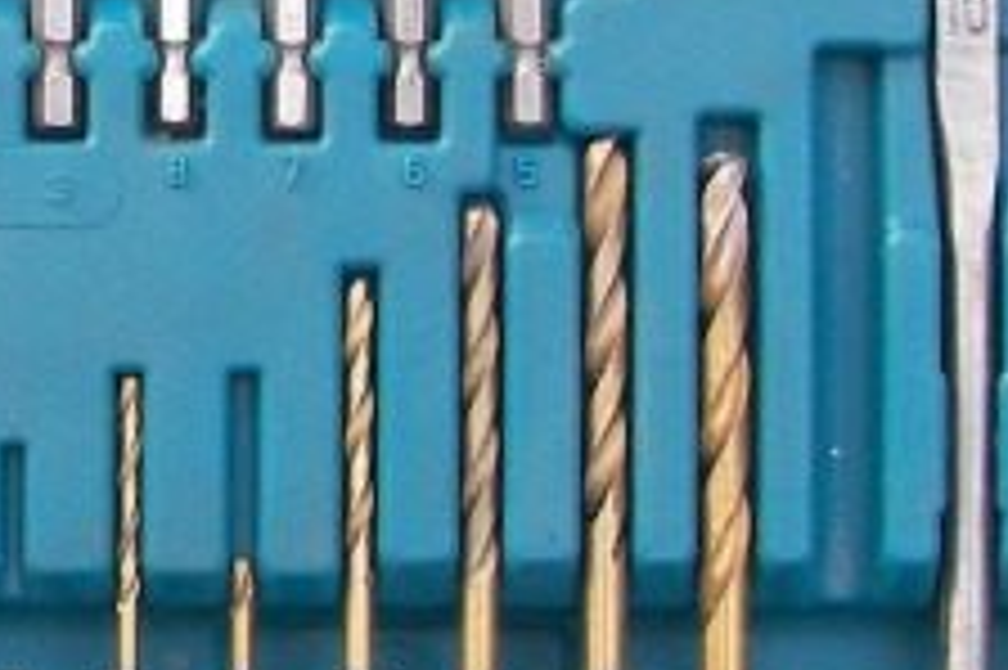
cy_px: -76
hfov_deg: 15.1
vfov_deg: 10.1
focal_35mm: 134
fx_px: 3749
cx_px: 9
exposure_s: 1/80
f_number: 2.8
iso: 100
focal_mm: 6
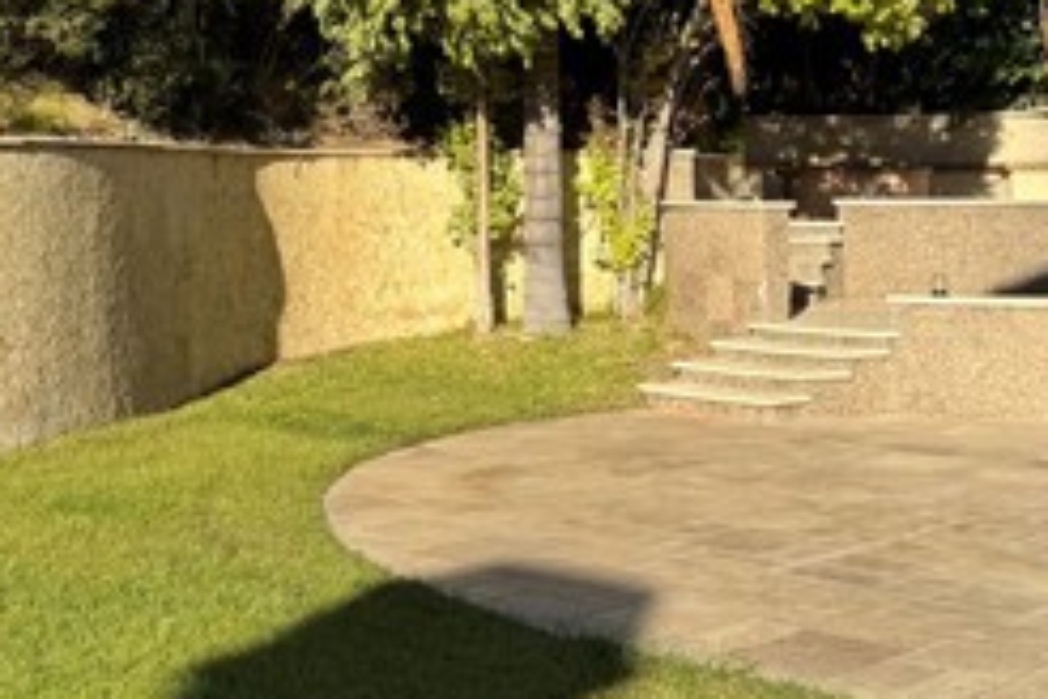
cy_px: 149
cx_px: 285
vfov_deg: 20.7
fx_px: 1892
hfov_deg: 30.5
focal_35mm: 65
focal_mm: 6.76
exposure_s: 1/4310
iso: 80
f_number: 1.78
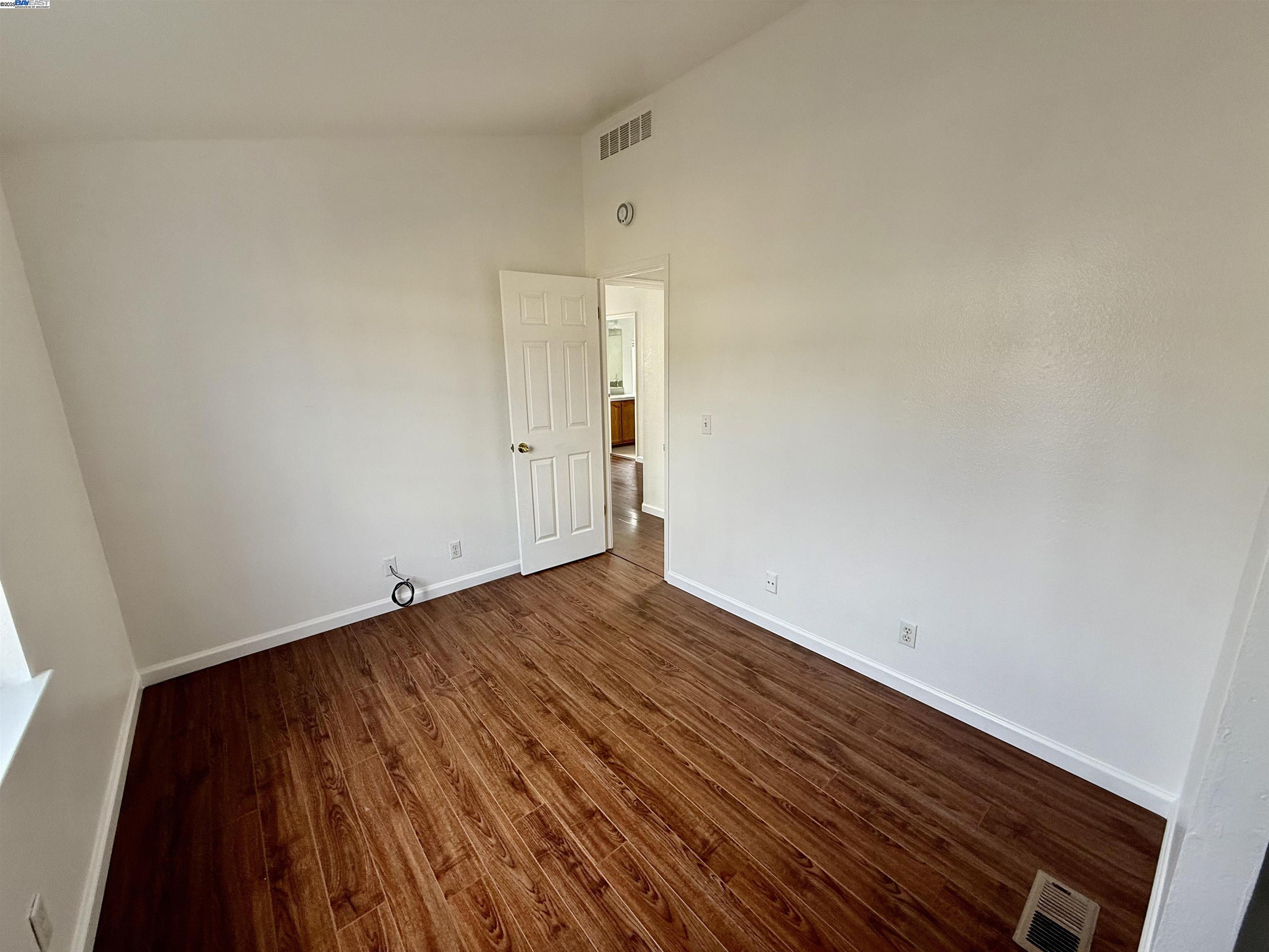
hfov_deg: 102.1
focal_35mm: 14
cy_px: 476
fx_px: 513
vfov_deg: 85.7
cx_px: 634
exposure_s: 1/99
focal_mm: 2.22
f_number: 2.2
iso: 125
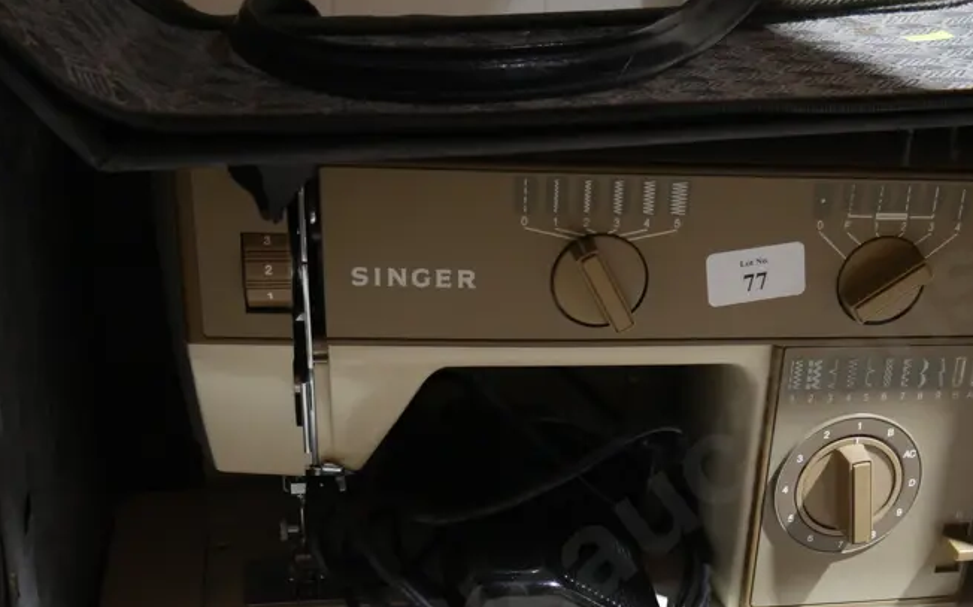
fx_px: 1325
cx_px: 667
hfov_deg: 39.7
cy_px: 506
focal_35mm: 50
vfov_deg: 25.3
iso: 1000
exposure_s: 1/60
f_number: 3.6
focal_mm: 15
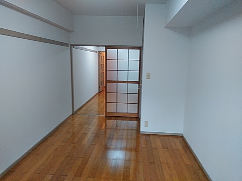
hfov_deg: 65.3
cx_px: 121
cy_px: 90
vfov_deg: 51.4
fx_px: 189
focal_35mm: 27
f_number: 2.2
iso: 197
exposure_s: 1/30
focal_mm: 3.46
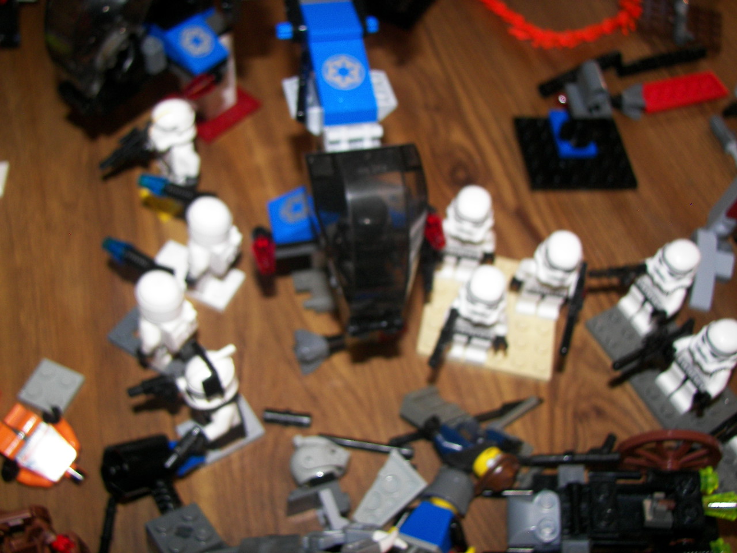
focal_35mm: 36
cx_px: 368
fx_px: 766
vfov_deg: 39.7
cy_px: 276
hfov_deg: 51.4
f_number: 2.8
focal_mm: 6
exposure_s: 1/30
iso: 100
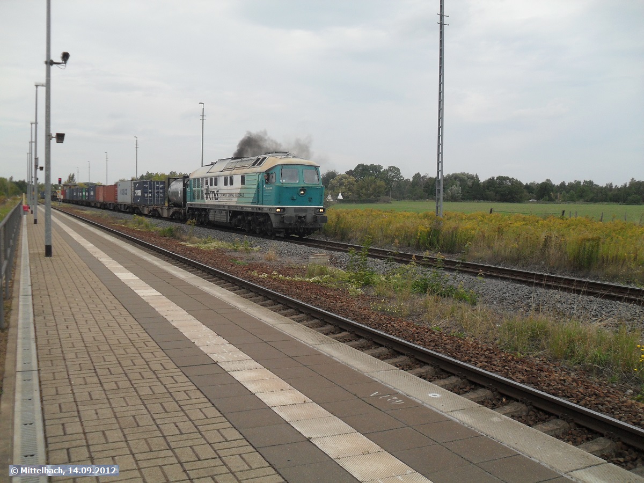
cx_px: 322
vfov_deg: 40.7
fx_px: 651
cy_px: 242
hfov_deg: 52.6
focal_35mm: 35
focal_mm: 6.2
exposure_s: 1/90
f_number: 8.9
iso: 100
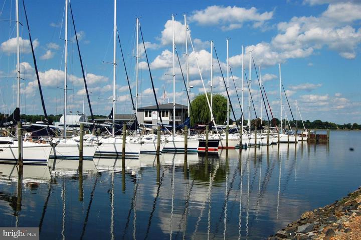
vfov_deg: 31.8
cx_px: 180
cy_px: 120
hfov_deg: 46.5
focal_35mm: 42
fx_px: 421
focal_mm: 28
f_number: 11
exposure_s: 1/500
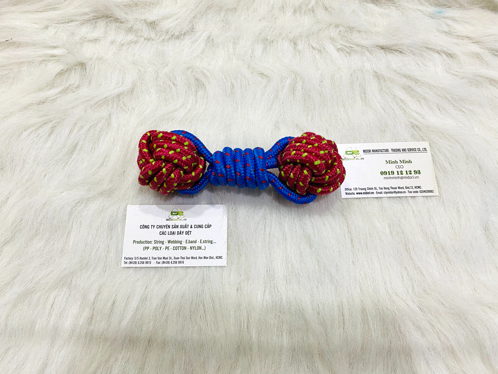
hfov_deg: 67.3
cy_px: 187
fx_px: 374
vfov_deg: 53.1
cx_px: 249
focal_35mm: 26
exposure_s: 1/50
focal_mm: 4.25
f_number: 1.8
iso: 125
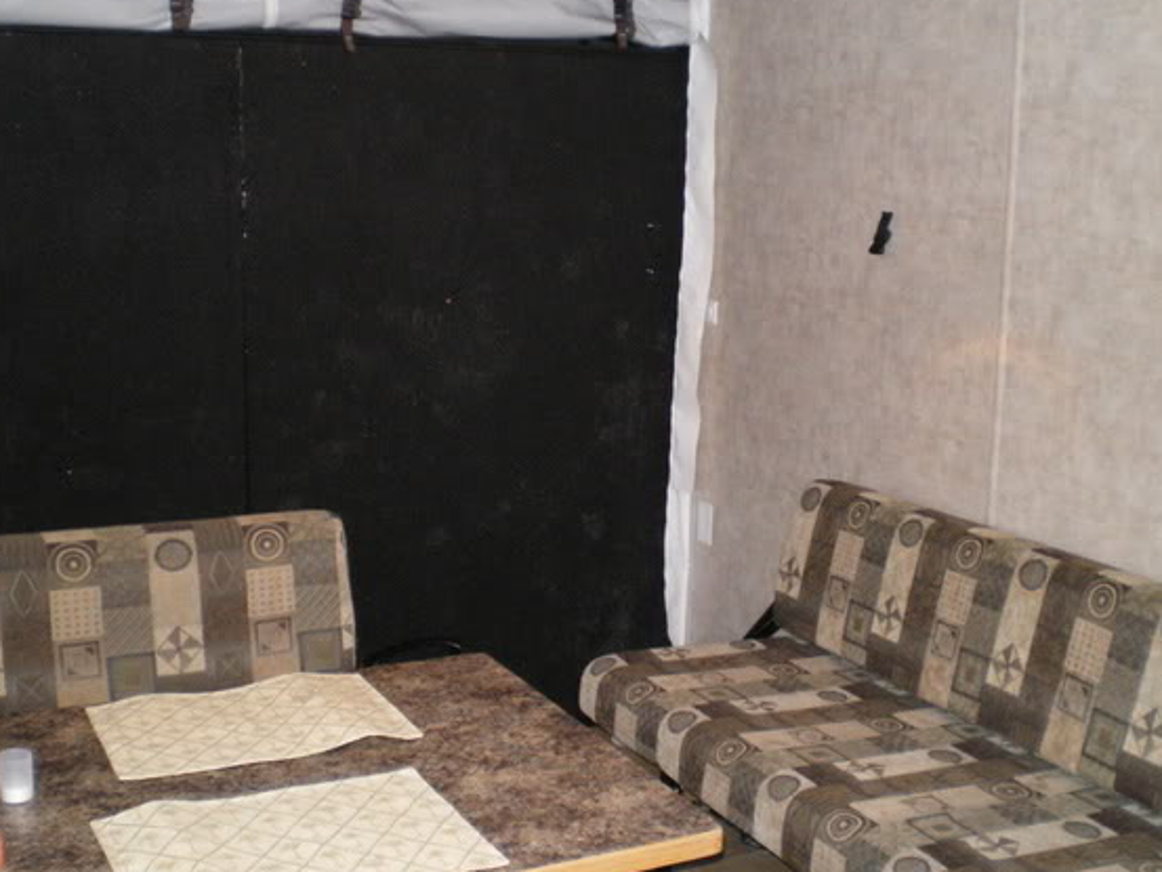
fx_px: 1477
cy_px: 473
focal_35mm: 44
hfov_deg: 42.9
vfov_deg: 32.9
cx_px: 544
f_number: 3.1
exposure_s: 1/30
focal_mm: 6.3
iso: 400
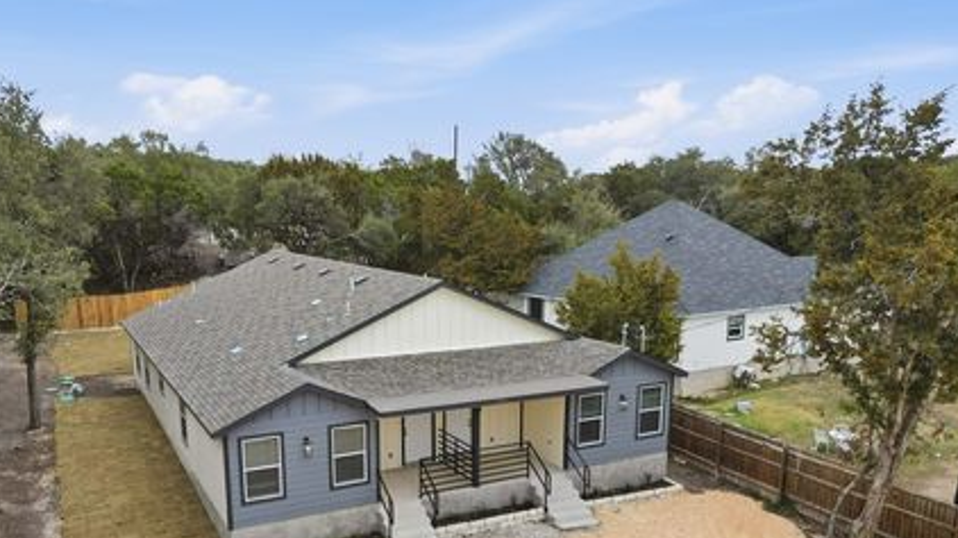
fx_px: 787
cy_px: 383
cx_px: 422
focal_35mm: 31
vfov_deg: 37.1
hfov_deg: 62.4
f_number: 1.7
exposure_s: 1/2000
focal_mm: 6.7
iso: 130
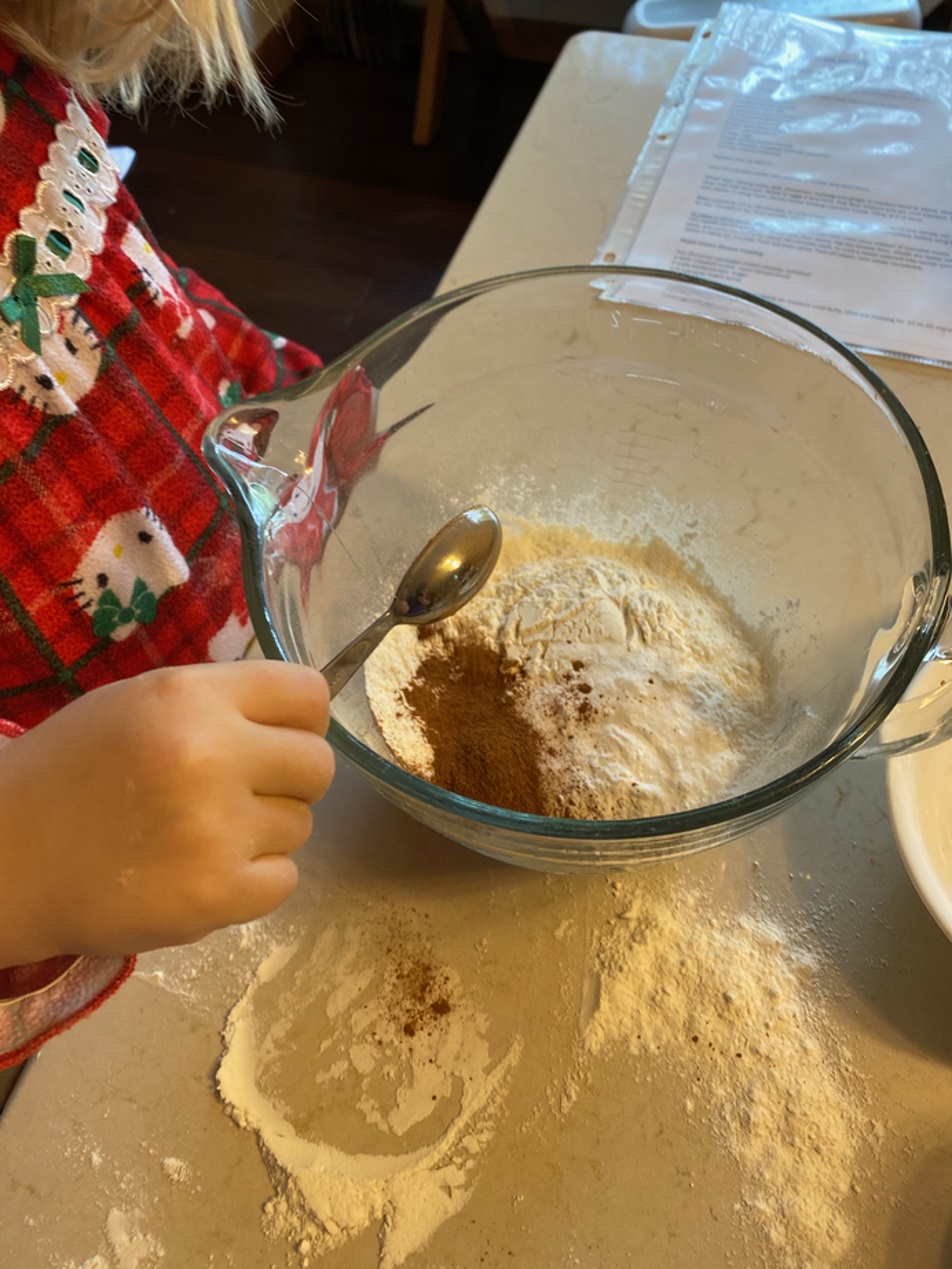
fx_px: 954
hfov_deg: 53.1
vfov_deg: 67.3
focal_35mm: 26
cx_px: 476
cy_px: 634
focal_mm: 4.25
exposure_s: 1/120
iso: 80
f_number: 1.8
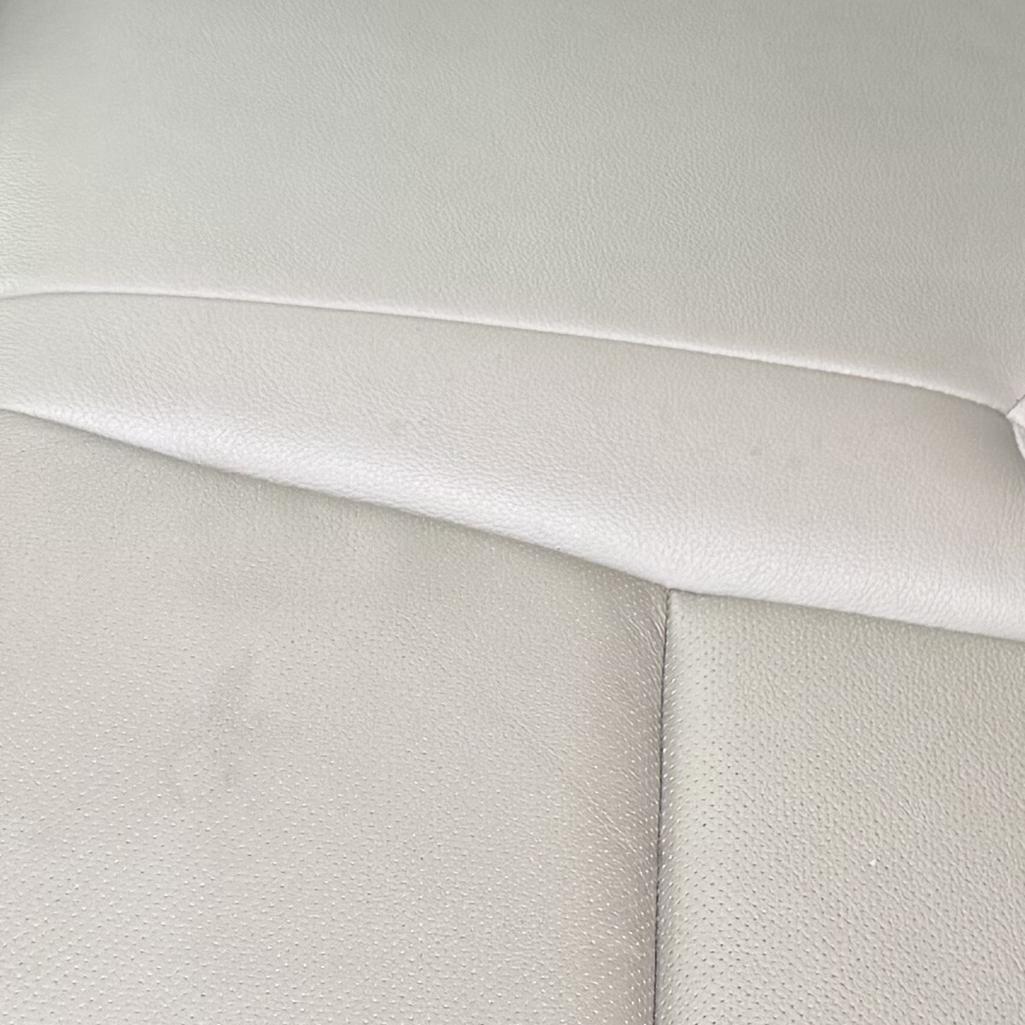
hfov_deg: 17.2
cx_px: 636
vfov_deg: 16.8
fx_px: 3384
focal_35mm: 101
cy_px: -3
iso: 100
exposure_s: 1/121
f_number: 1.78
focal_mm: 6.76
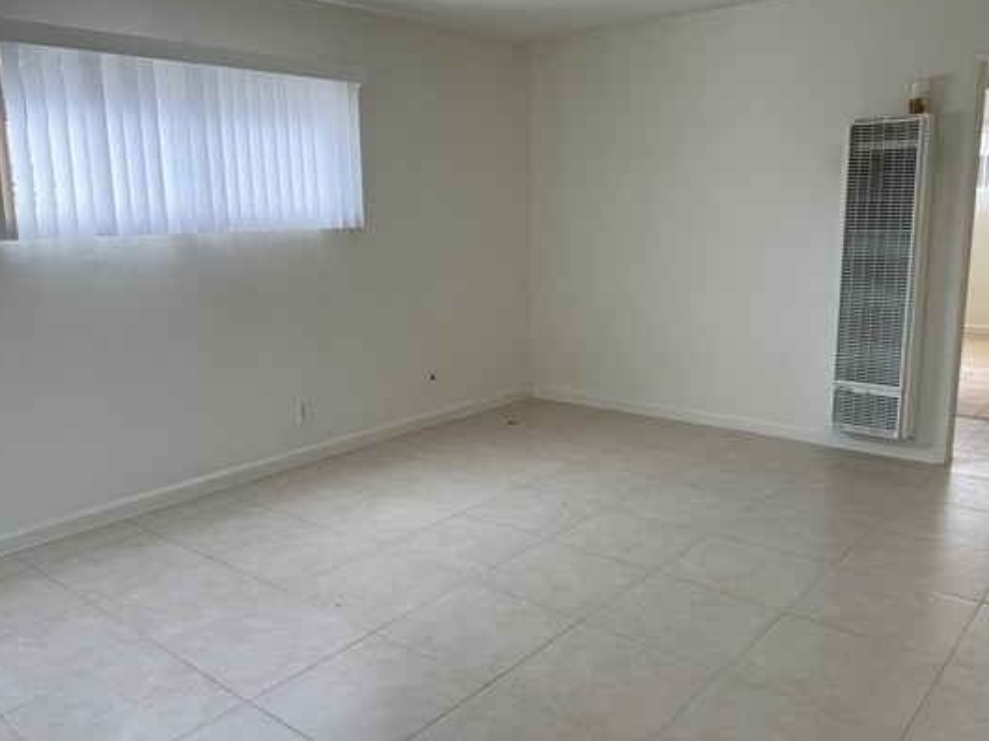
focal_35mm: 29
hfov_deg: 61.6
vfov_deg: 48.2
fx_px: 828
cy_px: 368
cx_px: 467
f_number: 1.78
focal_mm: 6.76
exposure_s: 1/231
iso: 100
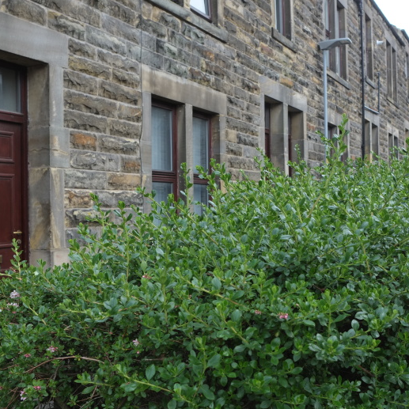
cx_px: 244
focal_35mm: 46
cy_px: 202
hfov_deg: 36.7
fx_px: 615
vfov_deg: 36.8
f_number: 5.6
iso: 400
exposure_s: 1/200
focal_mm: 23
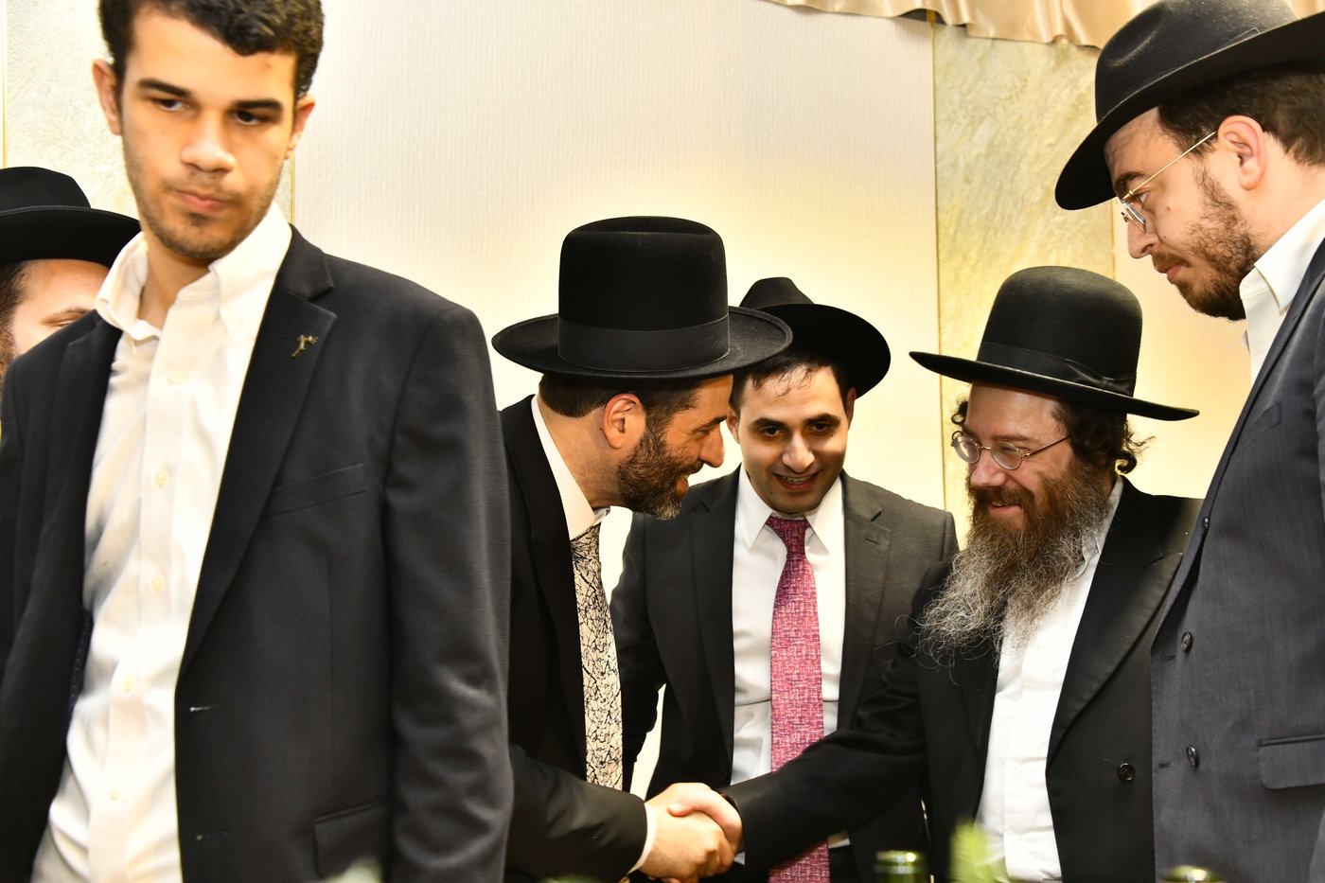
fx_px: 1840
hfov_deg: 39.6
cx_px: 662
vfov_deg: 27.0
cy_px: 442
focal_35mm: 50
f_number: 5.6
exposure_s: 1/125
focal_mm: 50
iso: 1250
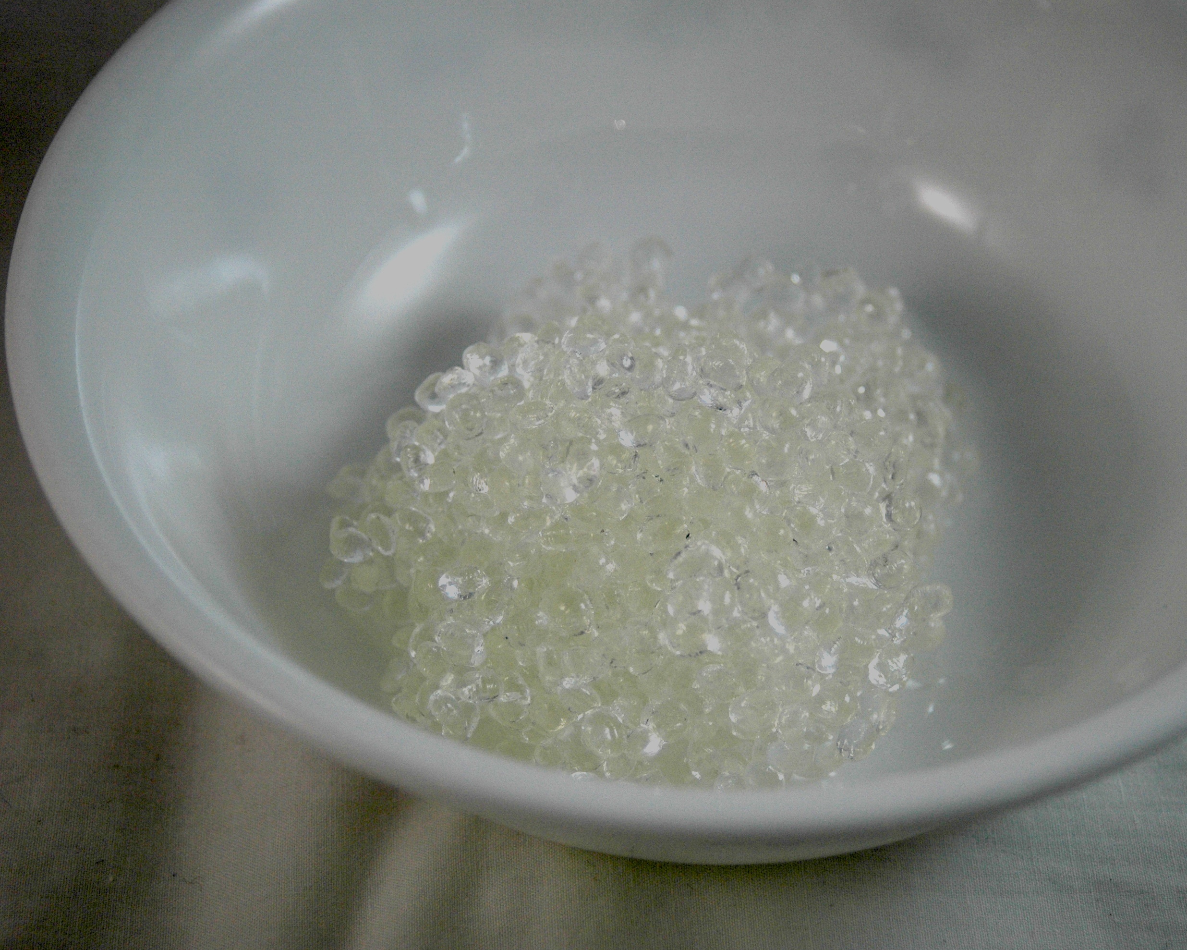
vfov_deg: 17.3
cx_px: 684
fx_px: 3127
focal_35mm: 89
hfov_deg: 21.5
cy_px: 476
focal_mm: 52
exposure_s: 1/250
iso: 400
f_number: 4.5
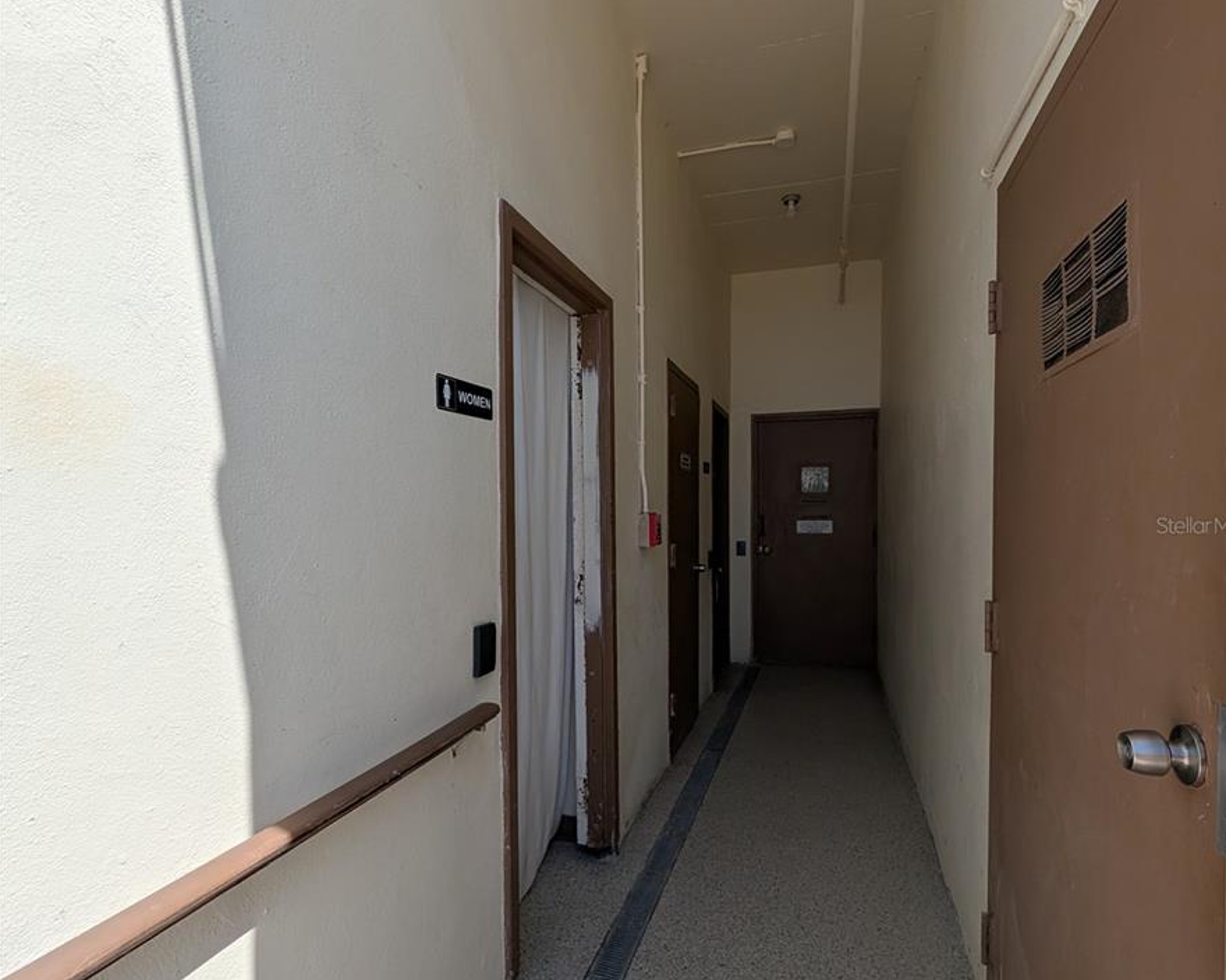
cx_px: 626
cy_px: 525
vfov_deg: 80.3
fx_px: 581
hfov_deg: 93.1
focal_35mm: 16
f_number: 1.7
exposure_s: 1/3257
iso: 52
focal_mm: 2.02
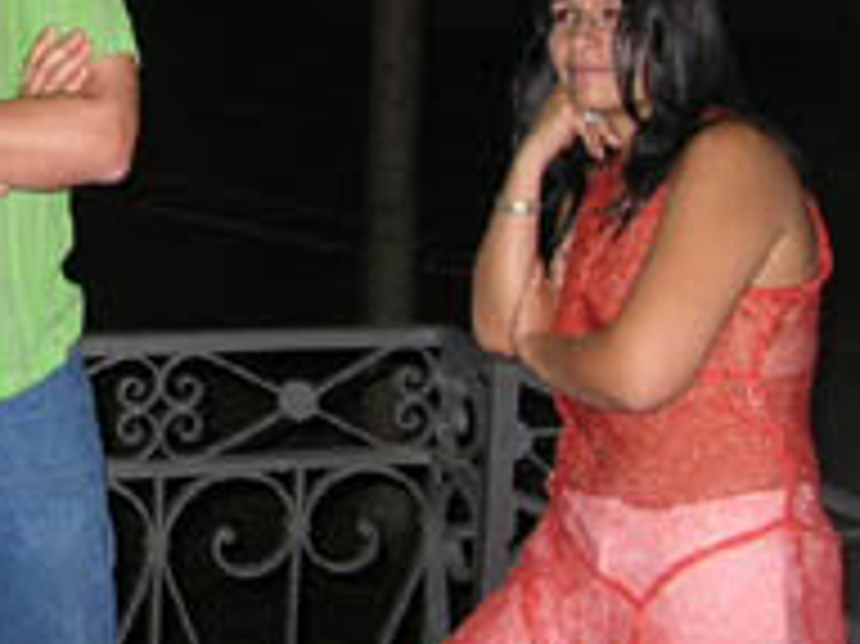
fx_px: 2110
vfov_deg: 17.1
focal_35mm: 85
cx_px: 50
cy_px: 68
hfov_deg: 22.4
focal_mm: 6
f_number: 2.7
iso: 50
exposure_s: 1/60.1
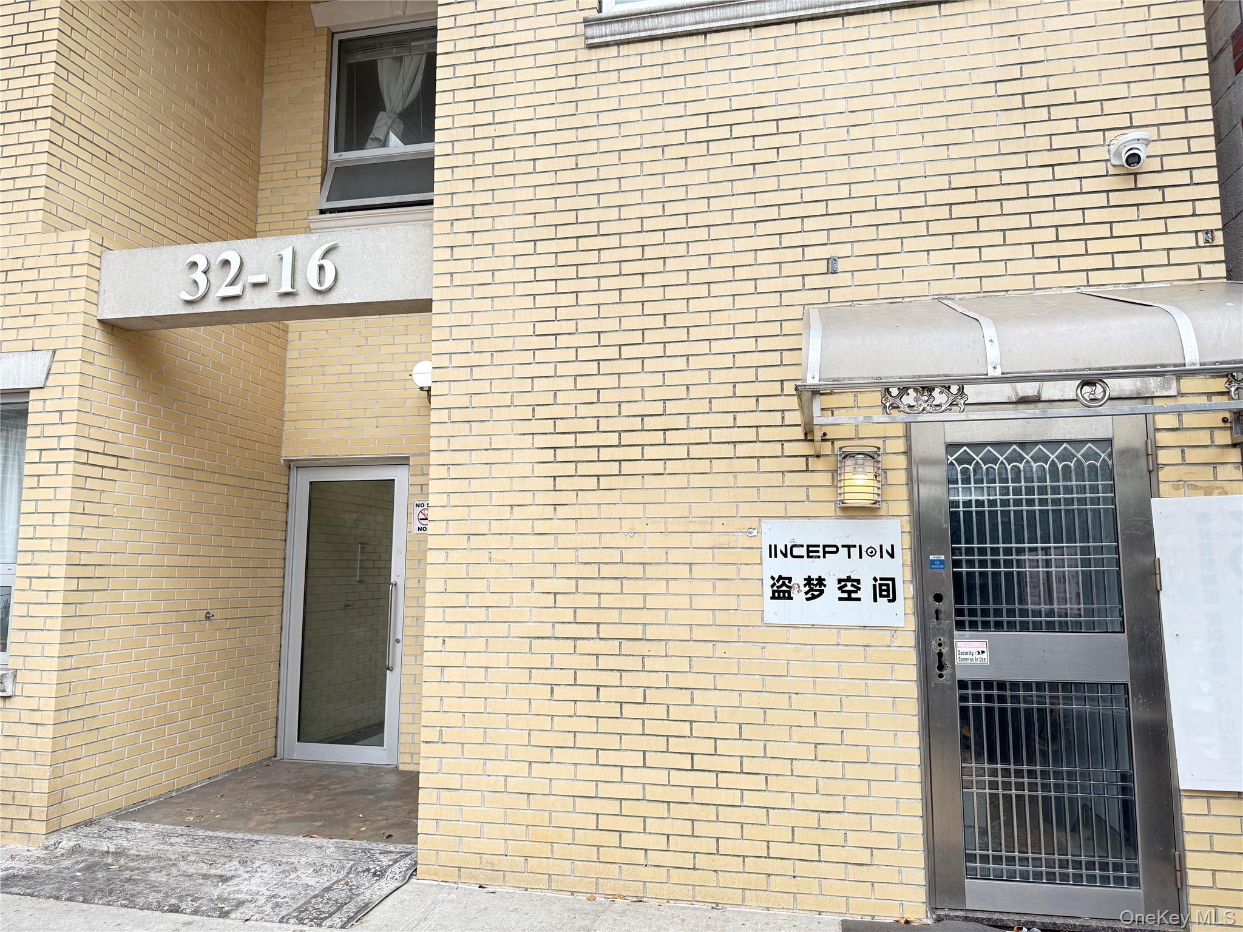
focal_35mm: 24
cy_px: 466
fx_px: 862
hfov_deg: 71.6
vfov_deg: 56.8
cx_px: 622
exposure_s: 1/356
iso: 100
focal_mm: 6.76
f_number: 1.78
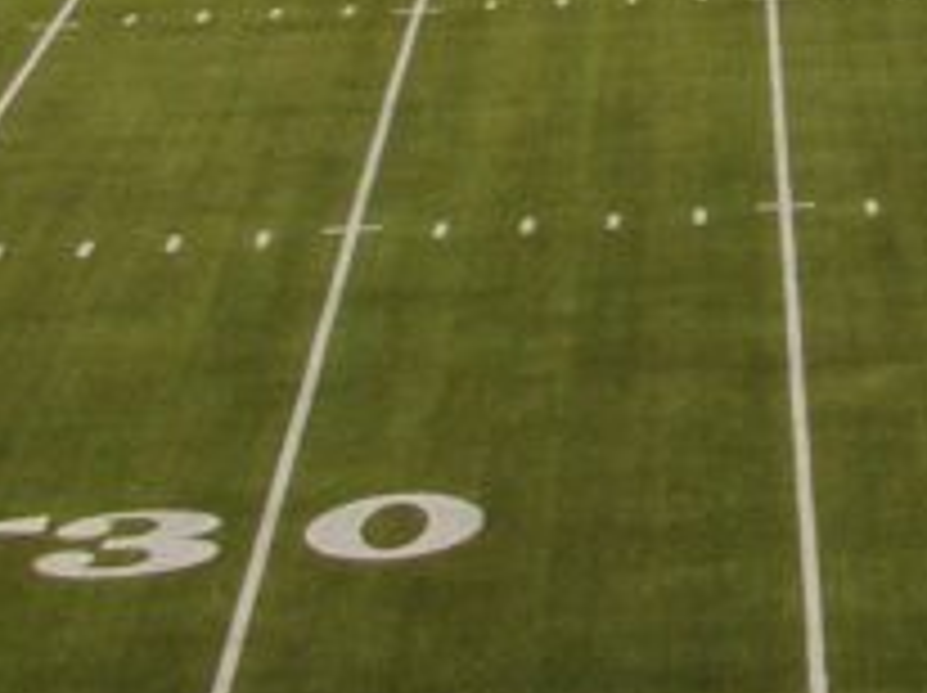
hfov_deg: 10.2
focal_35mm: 179
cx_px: 1822
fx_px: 4788
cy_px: -891
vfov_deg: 7.8
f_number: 2.8
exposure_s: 1/2000
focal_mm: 4.39
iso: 100
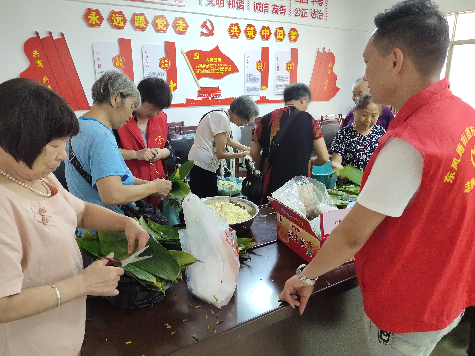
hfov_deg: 69.4
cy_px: 178
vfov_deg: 54.9
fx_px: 343
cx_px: 238
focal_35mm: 25
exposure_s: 1/33
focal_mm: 4.71
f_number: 1.8
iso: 502
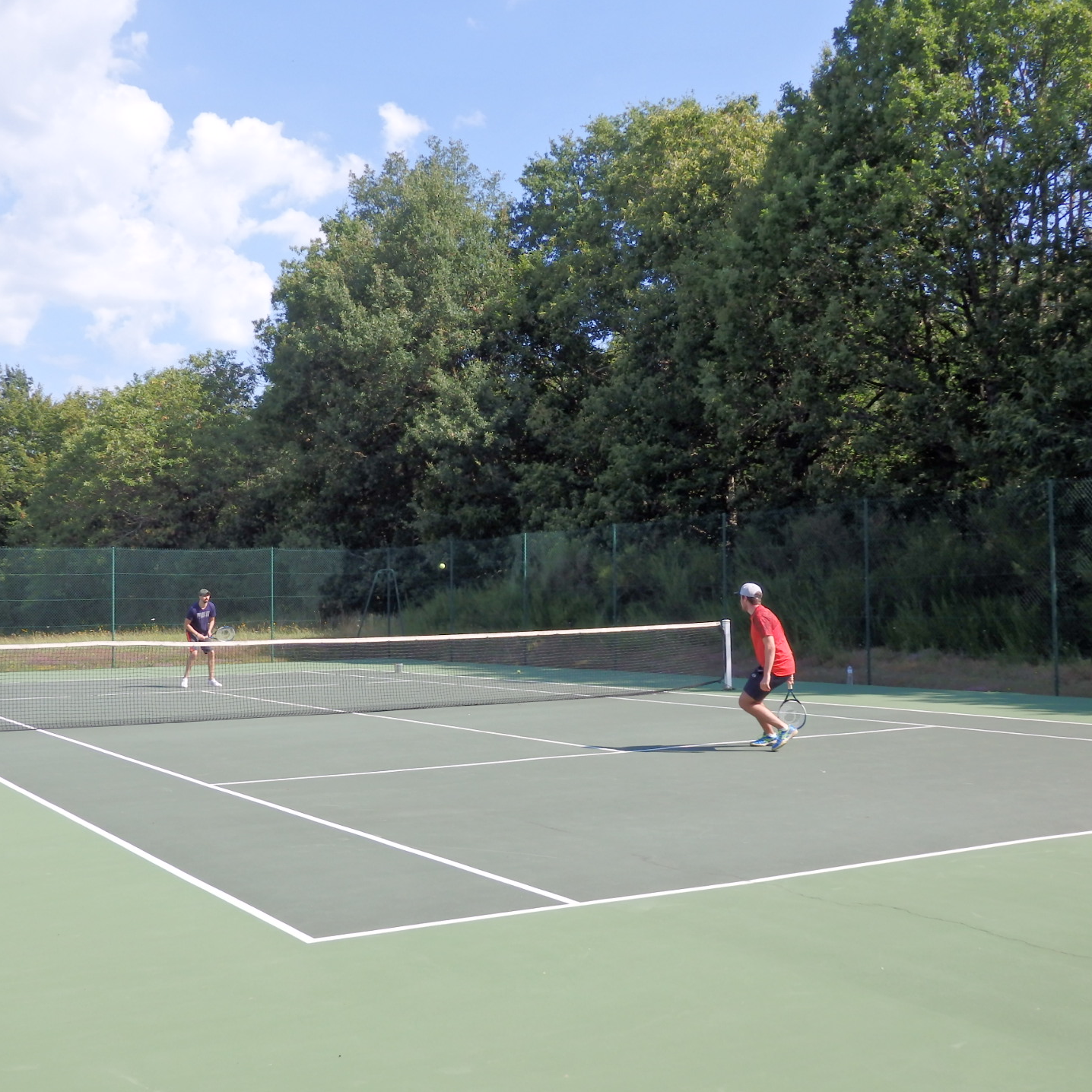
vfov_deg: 42.8
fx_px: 1392
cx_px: 484
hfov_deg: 42.8
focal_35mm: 39
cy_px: 547
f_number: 3.4
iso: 100
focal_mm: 6
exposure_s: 1/800
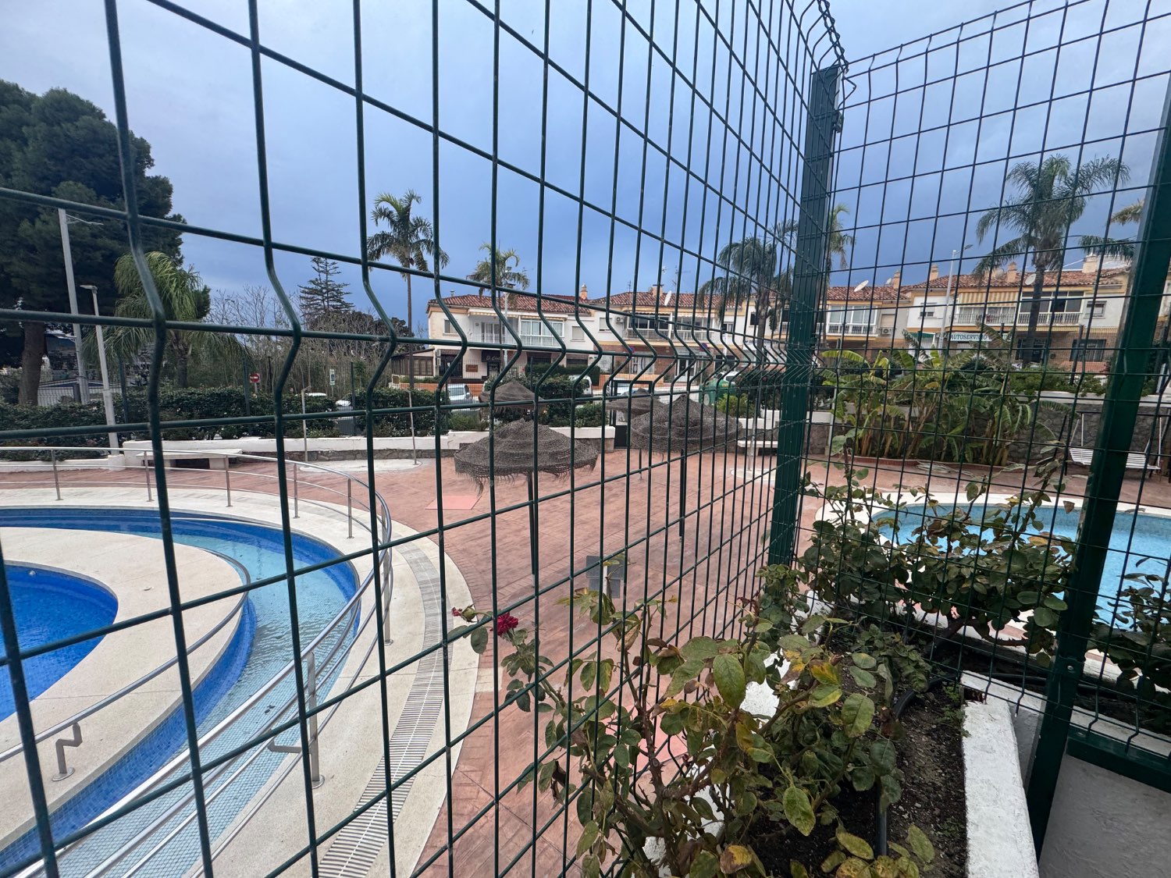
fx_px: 474
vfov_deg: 85.7
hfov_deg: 102.1
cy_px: 439
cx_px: 586
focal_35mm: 14
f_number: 2.2
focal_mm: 2.22
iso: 40
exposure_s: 1/125
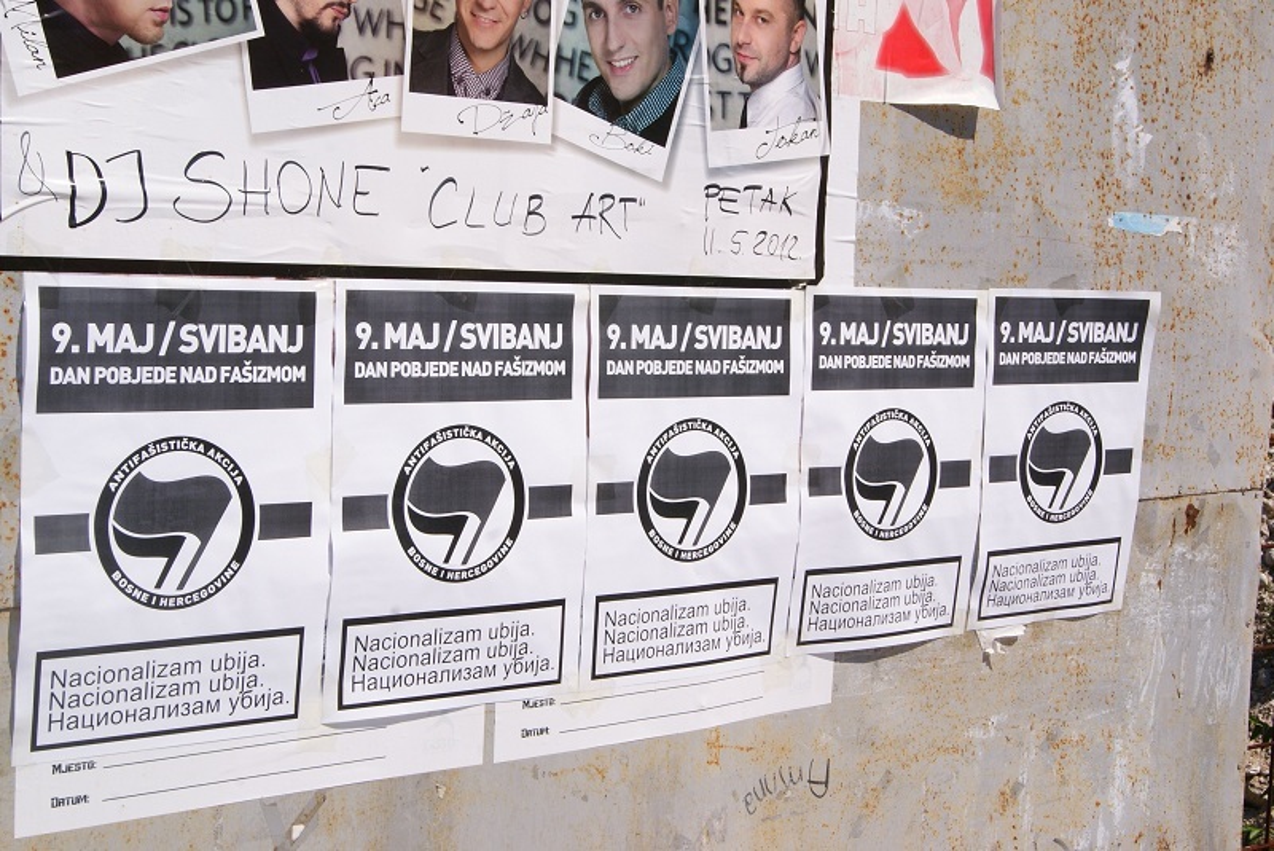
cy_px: 426
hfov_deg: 37.8
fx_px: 1858
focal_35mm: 52
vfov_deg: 25.8
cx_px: 637
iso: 100
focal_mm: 35
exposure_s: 1/160
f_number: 16
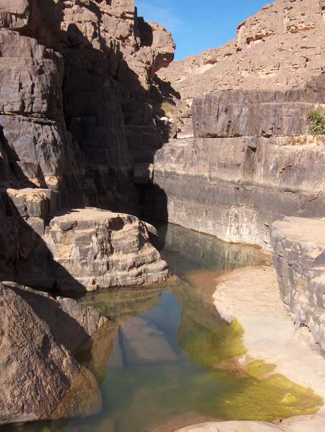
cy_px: 216
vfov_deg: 47.8
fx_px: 487
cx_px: 162
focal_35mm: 39
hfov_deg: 36.9
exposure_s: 1/606
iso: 100
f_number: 4.8
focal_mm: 8
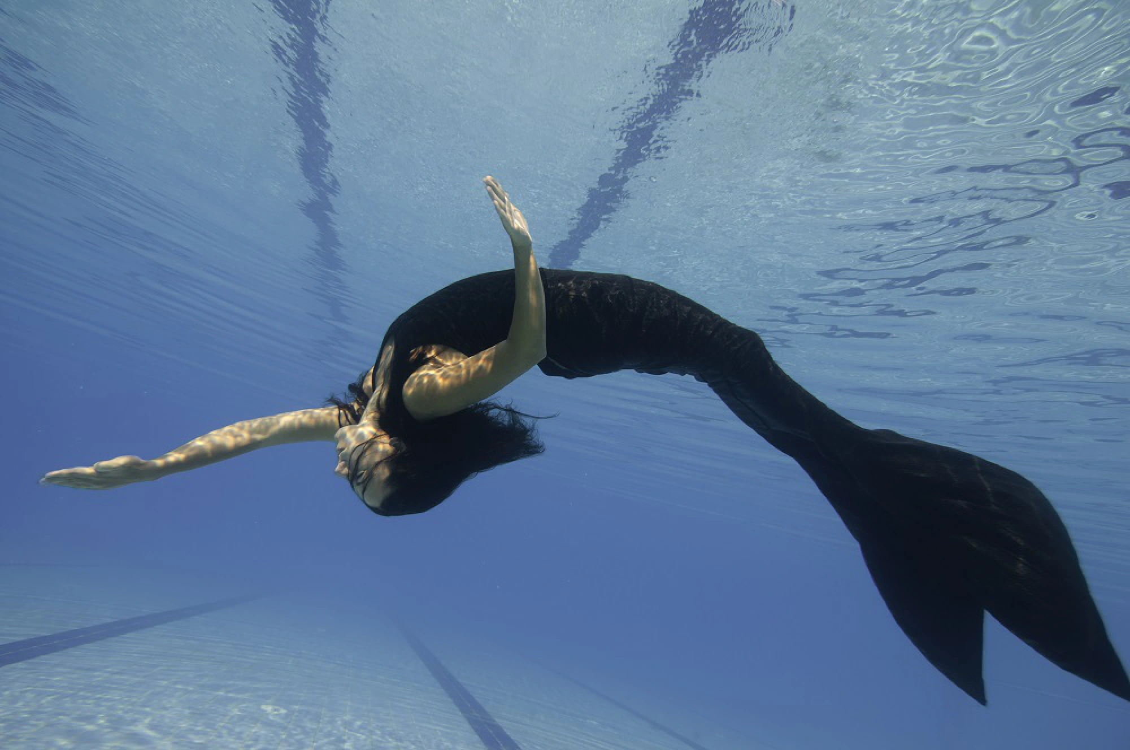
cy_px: 375
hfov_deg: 81.3
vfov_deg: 59.4
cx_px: 565
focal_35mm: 21
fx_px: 658
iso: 200
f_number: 5
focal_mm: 14
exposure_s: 1/400
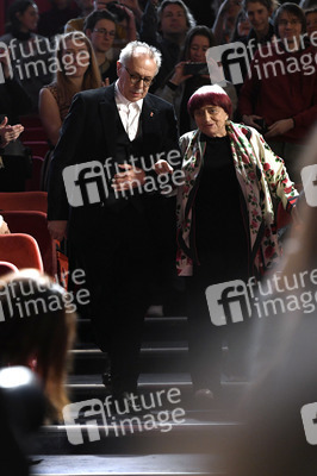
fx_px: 1720
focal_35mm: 130
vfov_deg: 15.8
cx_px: 158
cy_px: 238
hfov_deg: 10.5
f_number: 3.5
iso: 3200
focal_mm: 130
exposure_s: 1/200
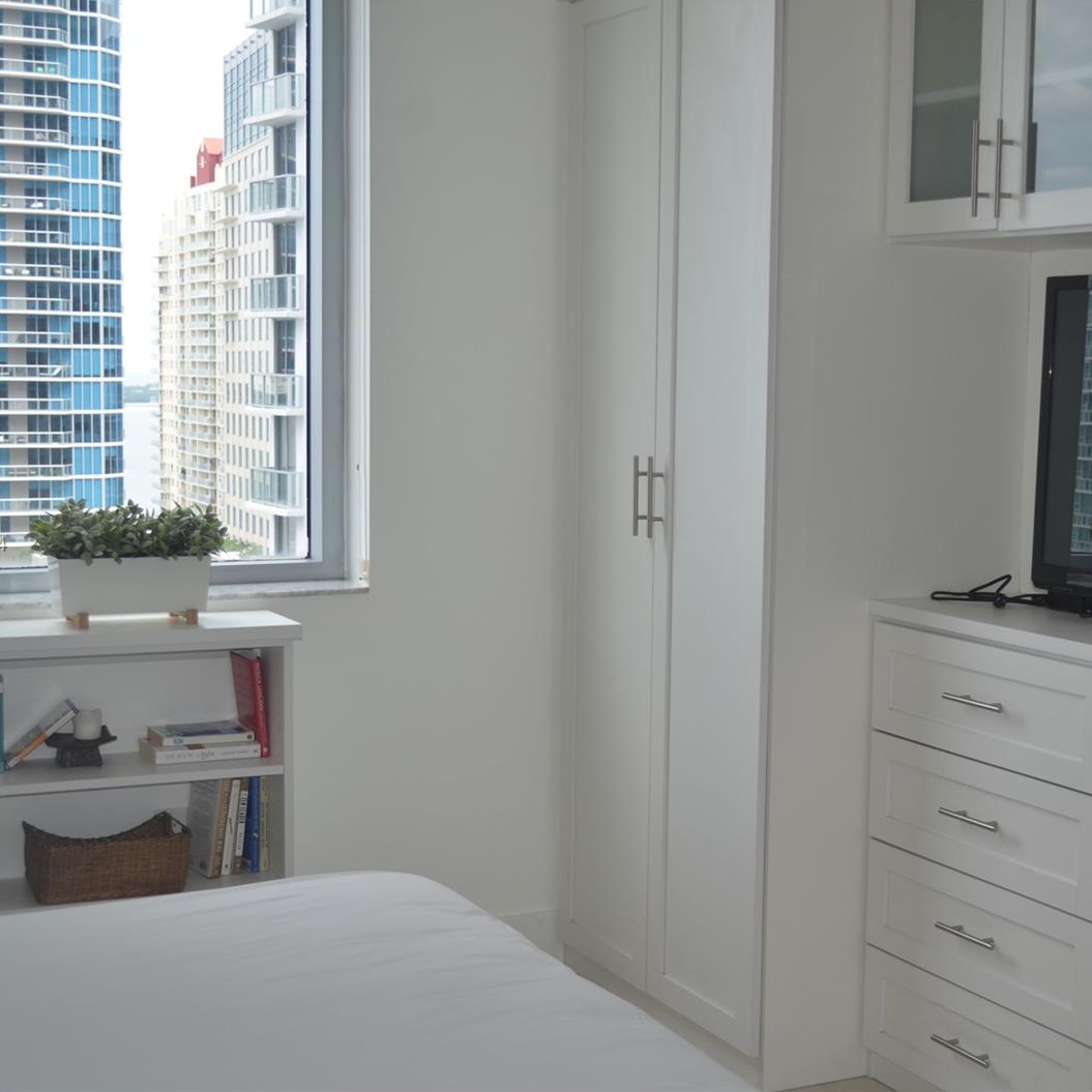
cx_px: 671
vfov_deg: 31.6
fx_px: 1927
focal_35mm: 54
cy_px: 545
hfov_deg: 31.5
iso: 200
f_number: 4.5
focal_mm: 28
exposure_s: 1/160
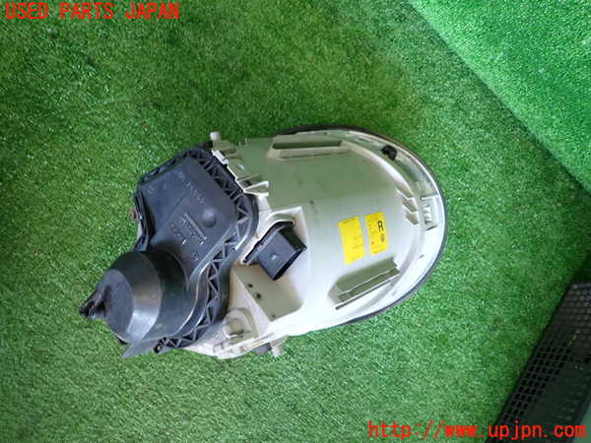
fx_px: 427
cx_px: 296
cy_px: 222
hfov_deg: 69.4
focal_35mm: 25
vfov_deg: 54.9
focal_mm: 4.5
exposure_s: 1/40
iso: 200
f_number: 2
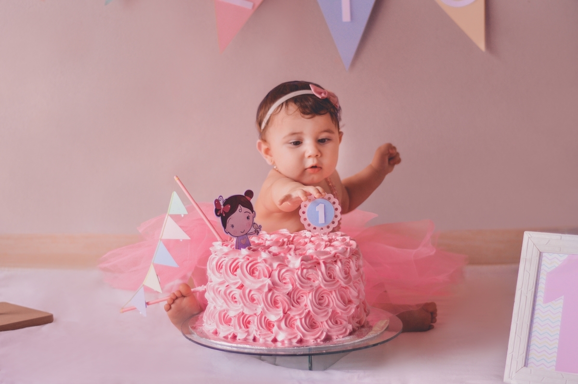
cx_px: 289
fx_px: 1203
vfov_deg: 18.2
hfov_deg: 27.0
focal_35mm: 75
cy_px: 192
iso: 200
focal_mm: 50
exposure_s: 1/250
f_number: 1.8
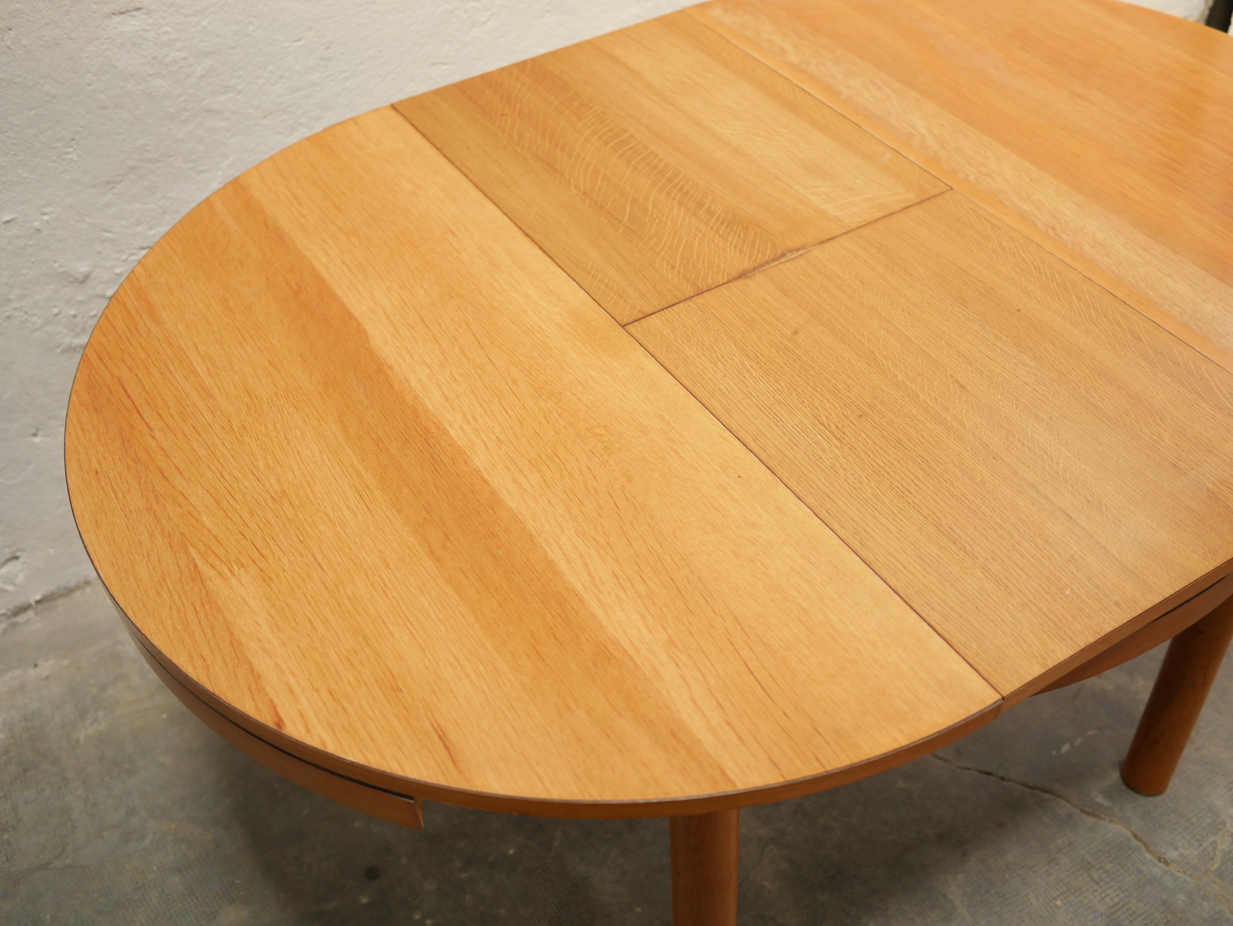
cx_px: 616
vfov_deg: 36.0
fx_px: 1425
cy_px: 463
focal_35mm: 40
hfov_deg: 46.8
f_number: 1.7
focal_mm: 20
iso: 320
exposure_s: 1/60
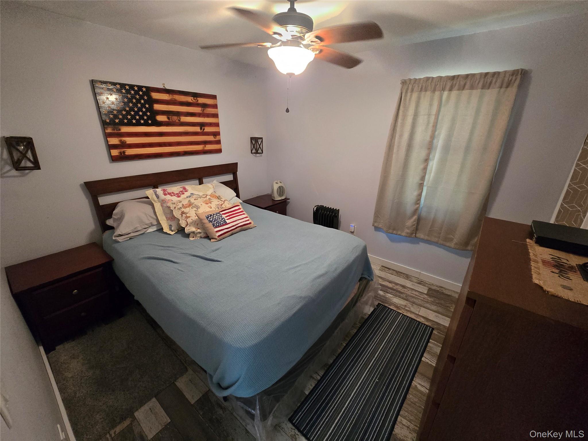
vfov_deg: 89.9
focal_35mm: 13
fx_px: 221
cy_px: 220
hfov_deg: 106.2
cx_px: 294
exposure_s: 1/60
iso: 1000
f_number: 2.2
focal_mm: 2.2
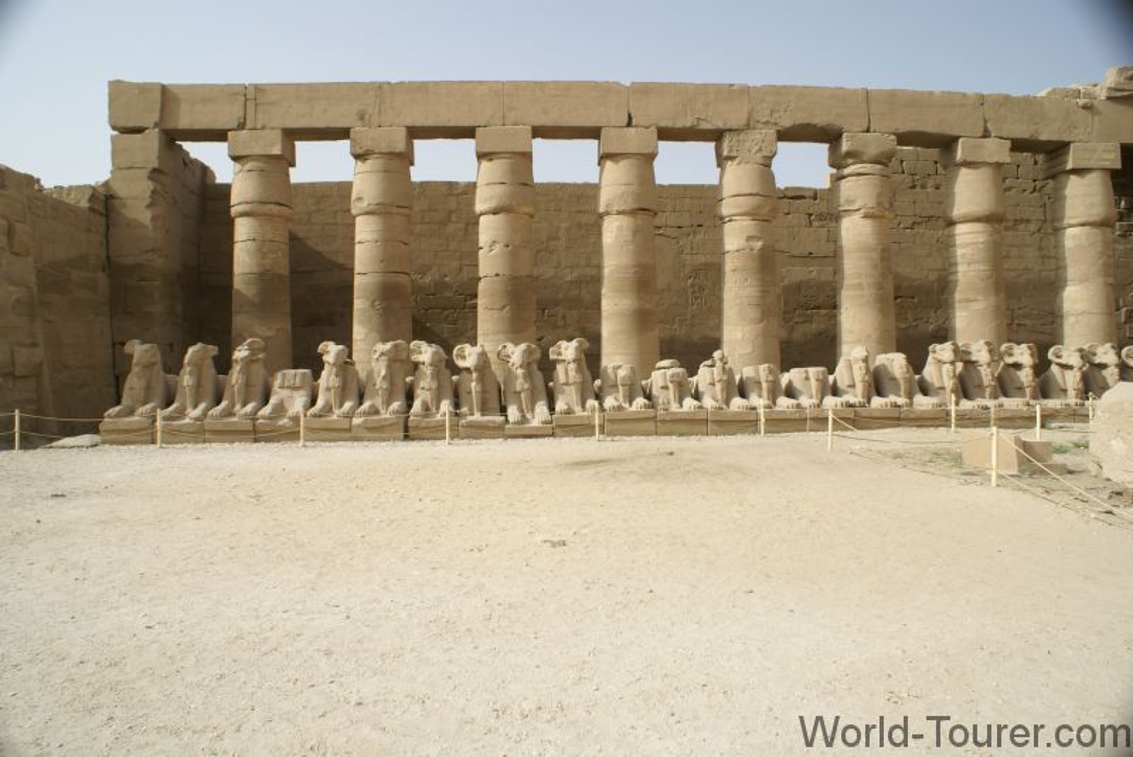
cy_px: 378
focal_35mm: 27
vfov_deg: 48.0
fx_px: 851
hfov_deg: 67.3
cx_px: 566
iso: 100
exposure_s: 1/80
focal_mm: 18
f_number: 9
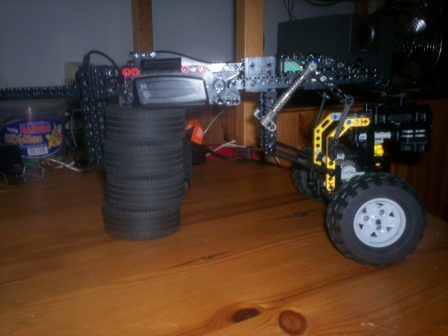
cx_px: 224
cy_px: 168
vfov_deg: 39.7
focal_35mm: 36
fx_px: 466
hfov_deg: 51.4
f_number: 4.5
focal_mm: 6
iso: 140
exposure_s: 1/60
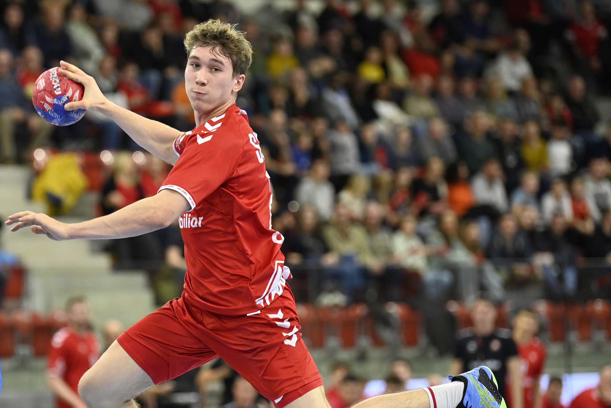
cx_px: 212
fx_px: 4209
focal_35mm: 248
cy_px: 290
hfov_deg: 8.3
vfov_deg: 5.5
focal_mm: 165
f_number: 3.2
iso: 2500
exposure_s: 1/1250
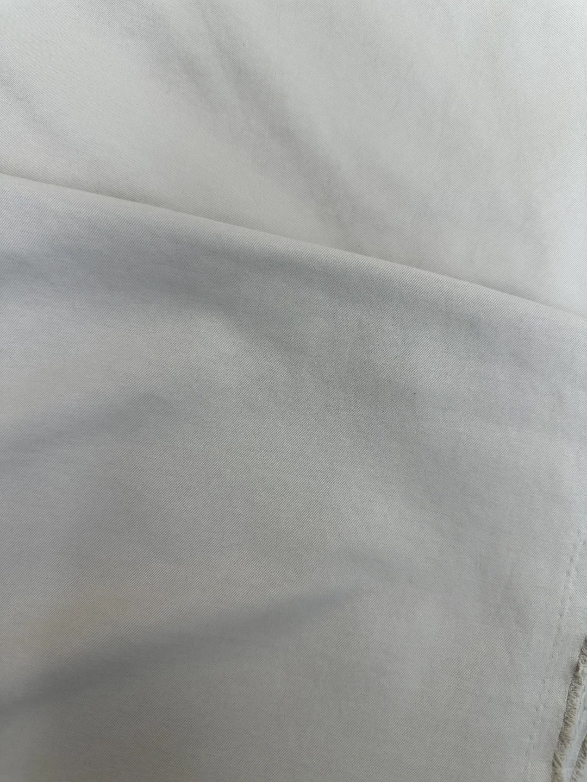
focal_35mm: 24
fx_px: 543
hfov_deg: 56.8
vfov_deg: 71.6
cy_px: 391
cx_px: 294
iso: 64
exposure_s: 1/131
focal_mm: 6.86
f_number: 1.78
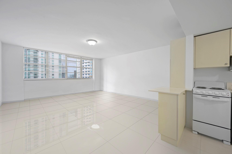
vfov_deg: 81.2
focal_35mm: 14
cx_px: 116
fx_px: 90
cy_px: 77
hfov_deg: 104.3
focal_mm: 14
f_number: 8
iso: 100
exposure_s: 1/6
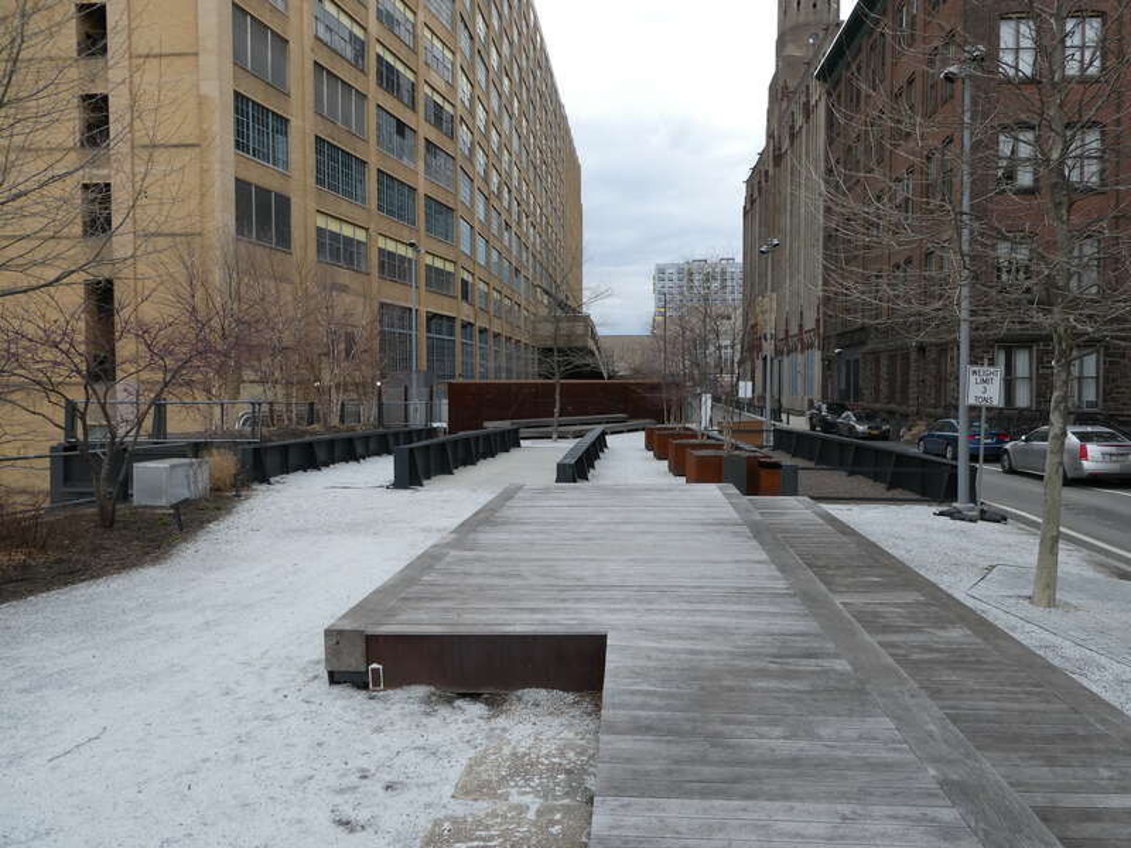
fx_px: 784
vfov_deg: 56.8
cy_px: 424
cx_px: 566
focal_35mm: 24
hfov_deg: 71.6
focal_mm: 4.3
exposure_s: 1/400
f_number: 3.3
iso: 80
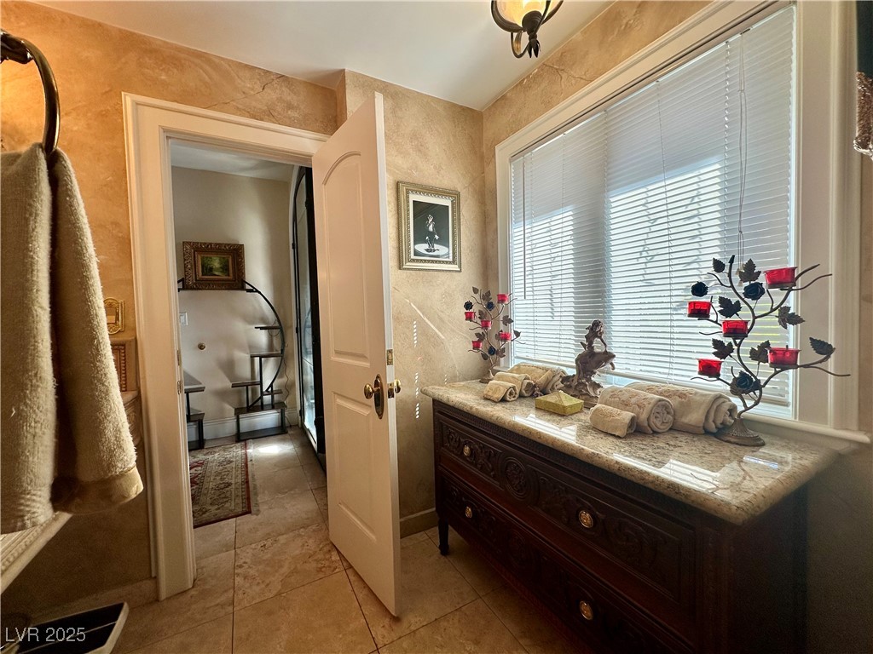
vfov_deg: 85.7
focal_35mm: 14
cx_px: 436
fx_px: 353
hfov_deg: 102.1
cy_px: 327
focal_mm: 2.22
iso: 40
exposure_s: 1/120
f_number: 2.2
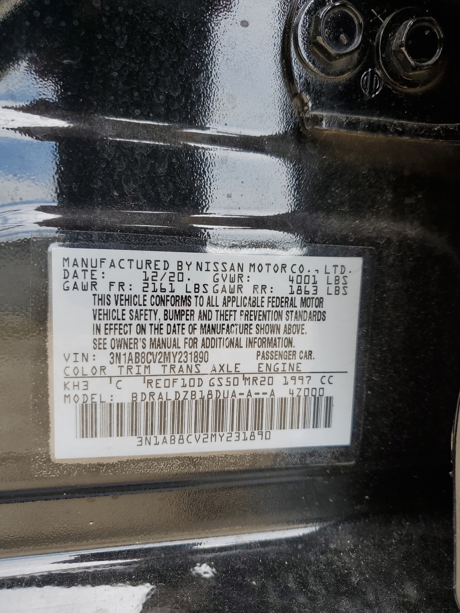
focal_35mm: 26
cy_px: 306
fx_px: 461
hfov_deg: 53.1
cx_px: 230
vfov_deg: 67.3
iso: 50
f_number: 1.5
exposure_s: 1/455
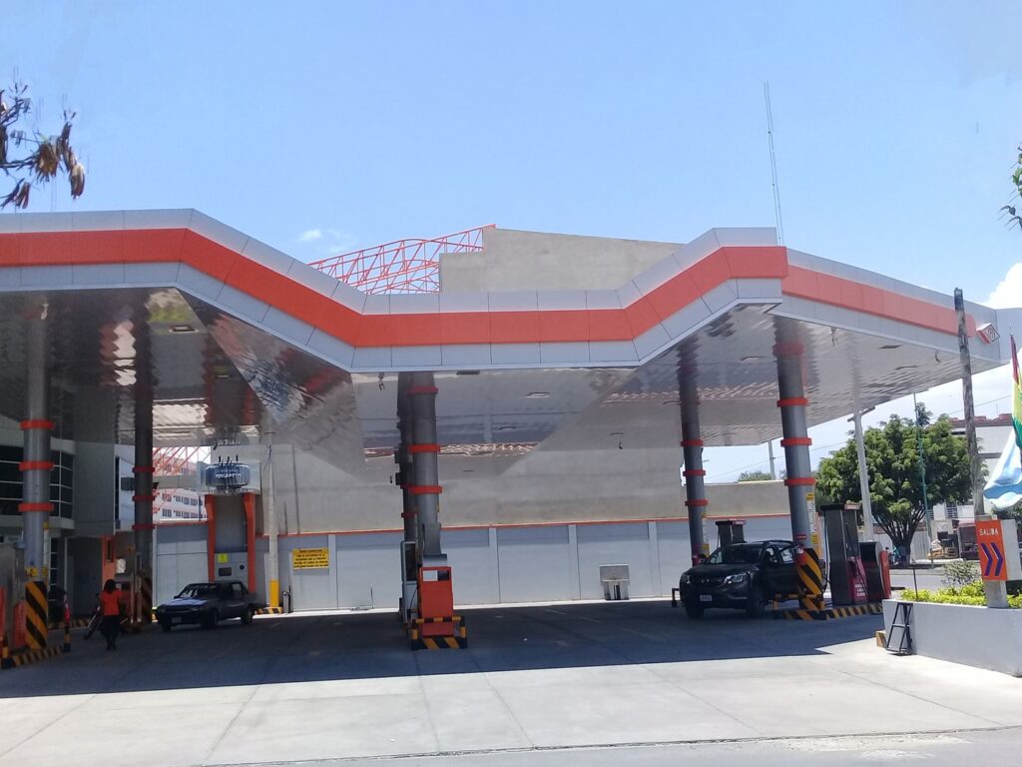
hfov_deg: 65.3
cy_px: 384
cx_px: 511
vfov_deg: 51.4
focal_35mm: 27
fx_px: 797
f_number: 3.2
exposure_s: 1/800
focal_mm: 4.9
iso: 80
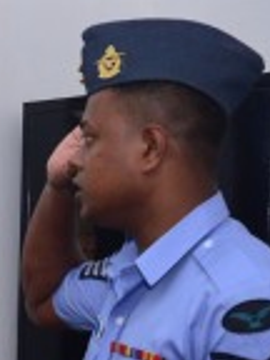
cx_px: -370
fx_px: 1560
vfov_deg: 13.0
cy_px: 375
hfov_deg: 9.0
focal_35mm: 150
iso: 400
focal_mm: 25
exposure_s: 1/125
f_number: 5.6
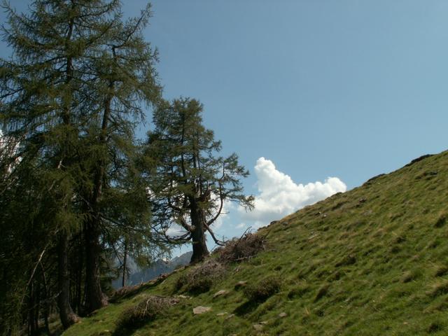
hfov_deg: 52.6
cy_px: 168
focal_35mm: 35
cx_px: 224
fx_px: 453
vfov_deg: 40.7
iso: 50
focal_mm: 5.86
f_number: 7.1
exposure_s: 1/250
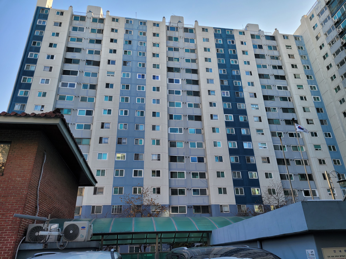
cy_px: 130
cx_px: 173
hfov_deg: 67.3
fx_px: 260
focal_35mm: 26
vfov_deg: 53.1
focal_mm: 5.4
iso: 40
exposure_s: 1/603
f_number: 1.8
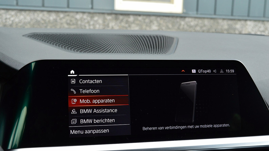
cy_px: 87
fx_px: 332
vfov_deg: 25.7
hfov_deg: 44.1
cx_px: 132
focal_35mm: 47
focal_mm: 29
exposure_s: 1/60
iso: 400
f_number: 8
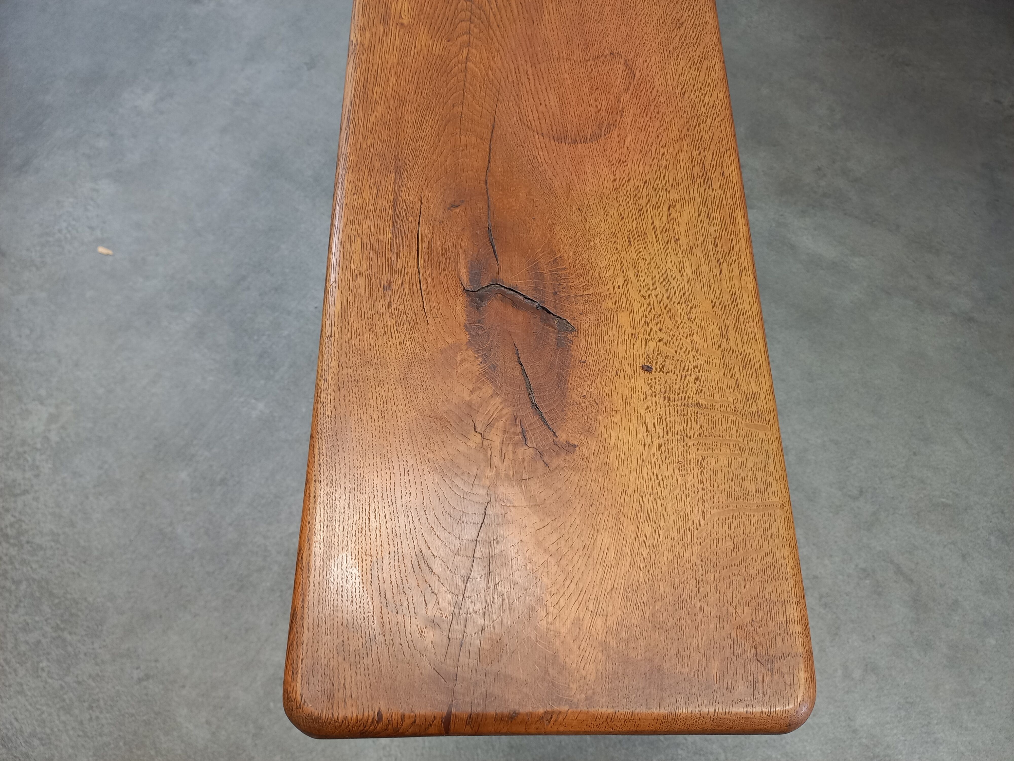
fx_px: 732
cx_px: 507
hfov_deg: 69.4
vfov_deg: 54.9
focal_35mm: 25
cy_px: 380
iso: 250
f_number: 1.8
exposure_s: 1/33.3
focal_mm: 4.65
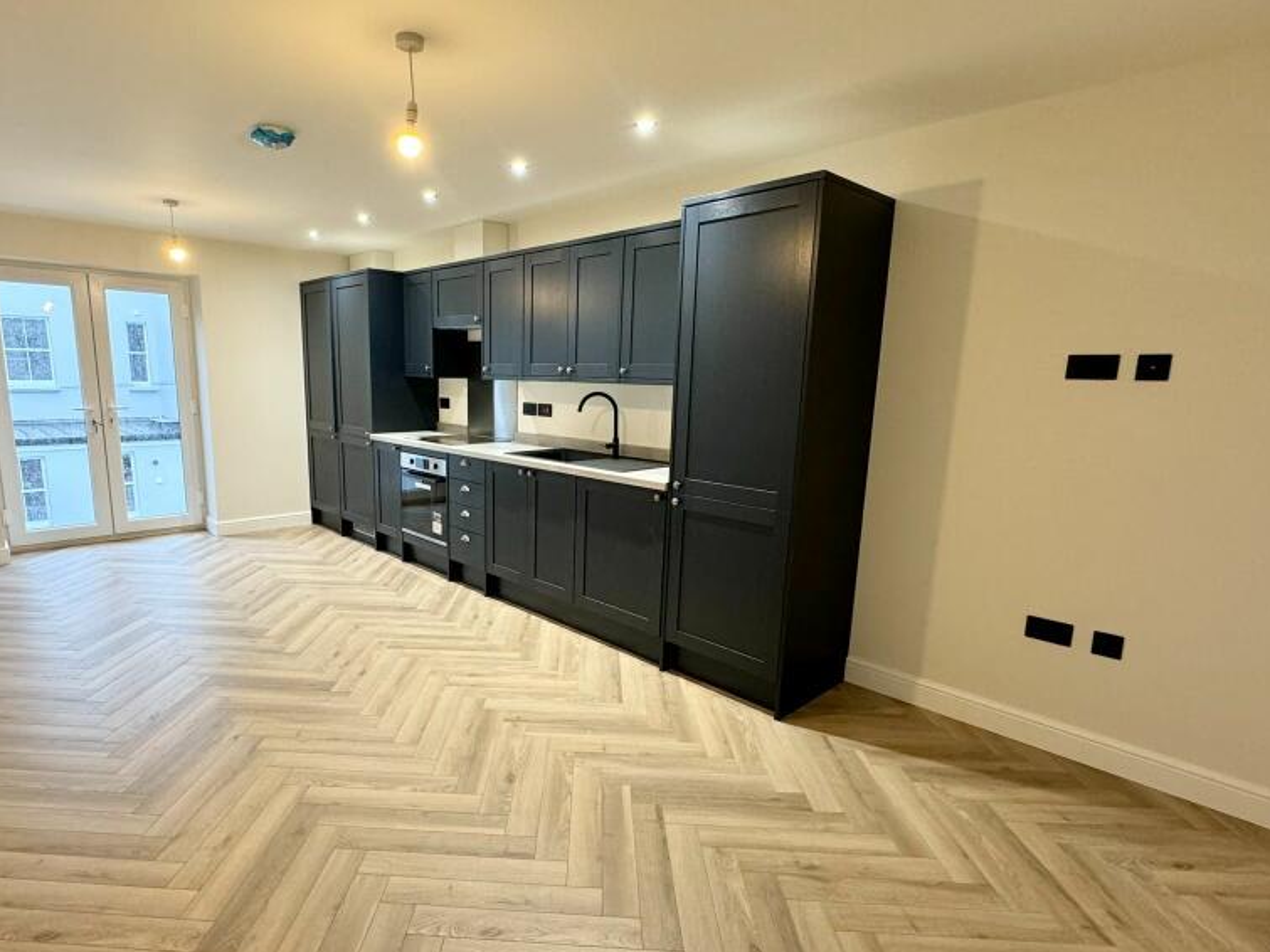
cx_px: 552
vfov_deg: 68.6
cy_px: 510
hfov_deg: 84.2
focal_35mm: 19
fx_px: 697
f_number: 2.2
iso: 250
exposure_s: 1/50
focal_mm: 2.22
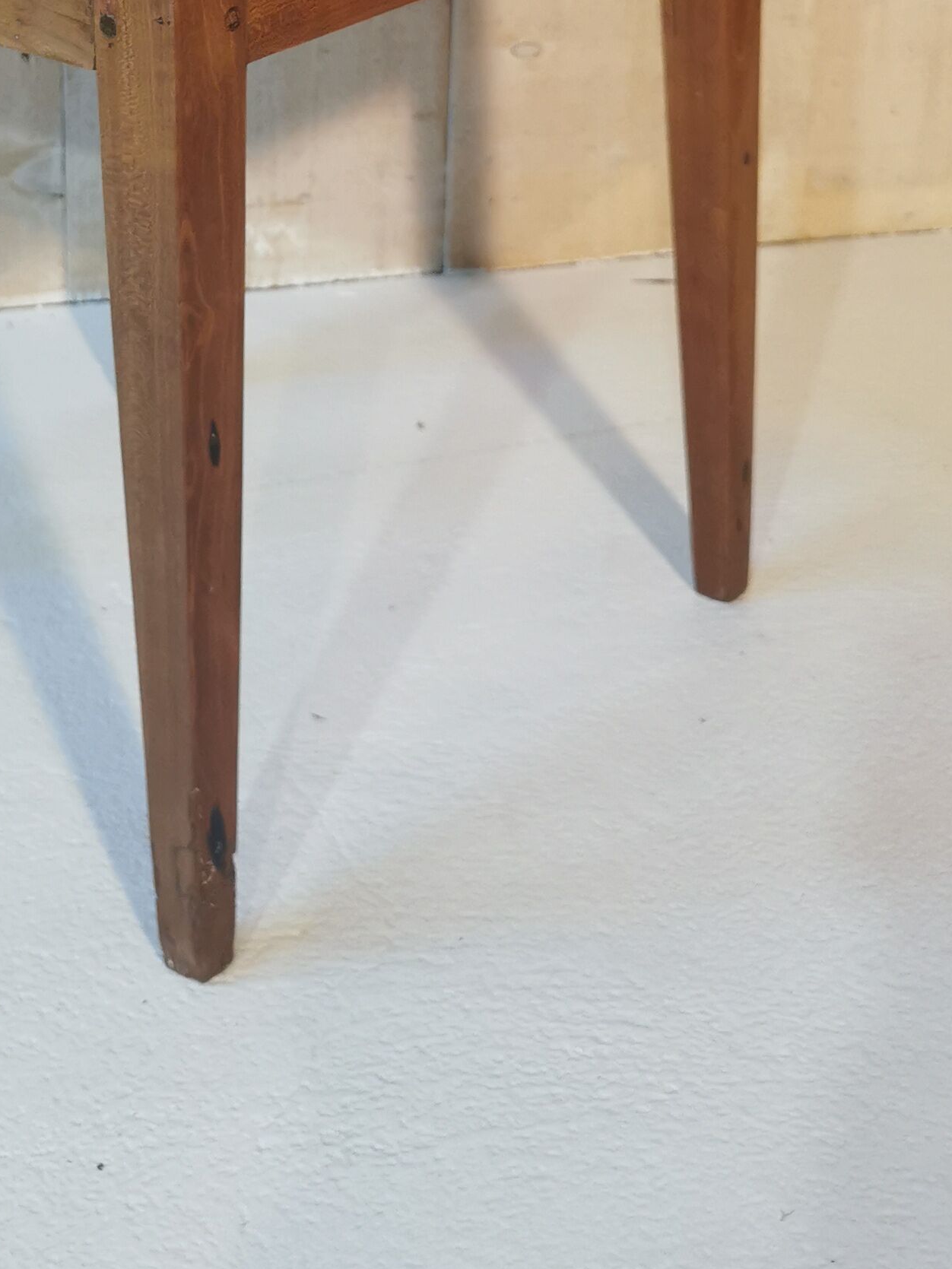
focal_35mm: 59
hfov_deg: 24.4
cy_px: 49
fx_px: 2163
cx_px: 181
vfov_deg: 30.7
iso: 160
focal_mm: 5.58
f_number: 1.8
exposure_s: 1/100
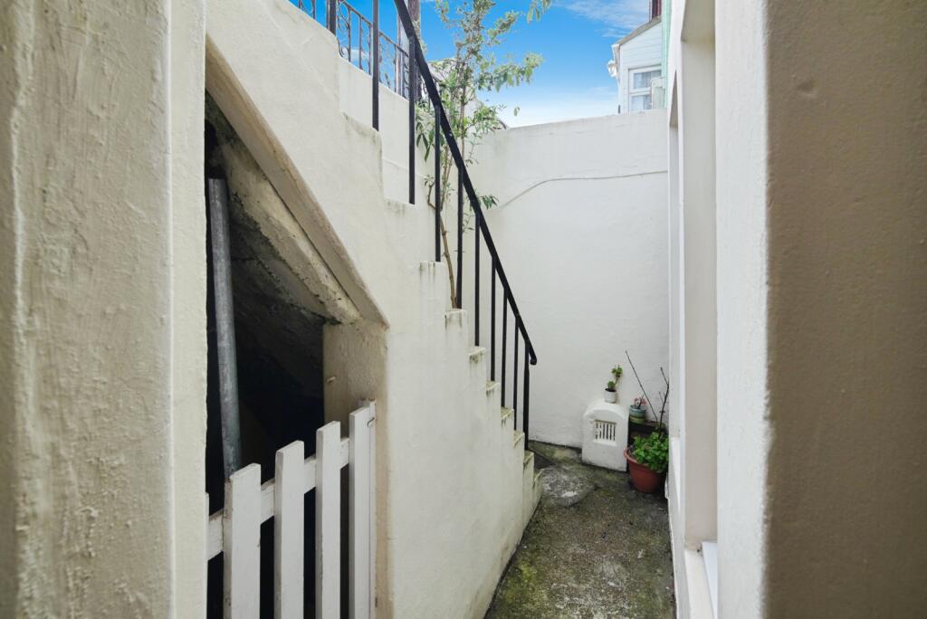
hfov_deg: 93.2
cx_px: 464
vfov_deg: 70.5
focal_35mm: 17
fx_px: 438
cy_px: 310
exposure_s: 1/160
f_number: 10
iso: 640
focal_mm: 17
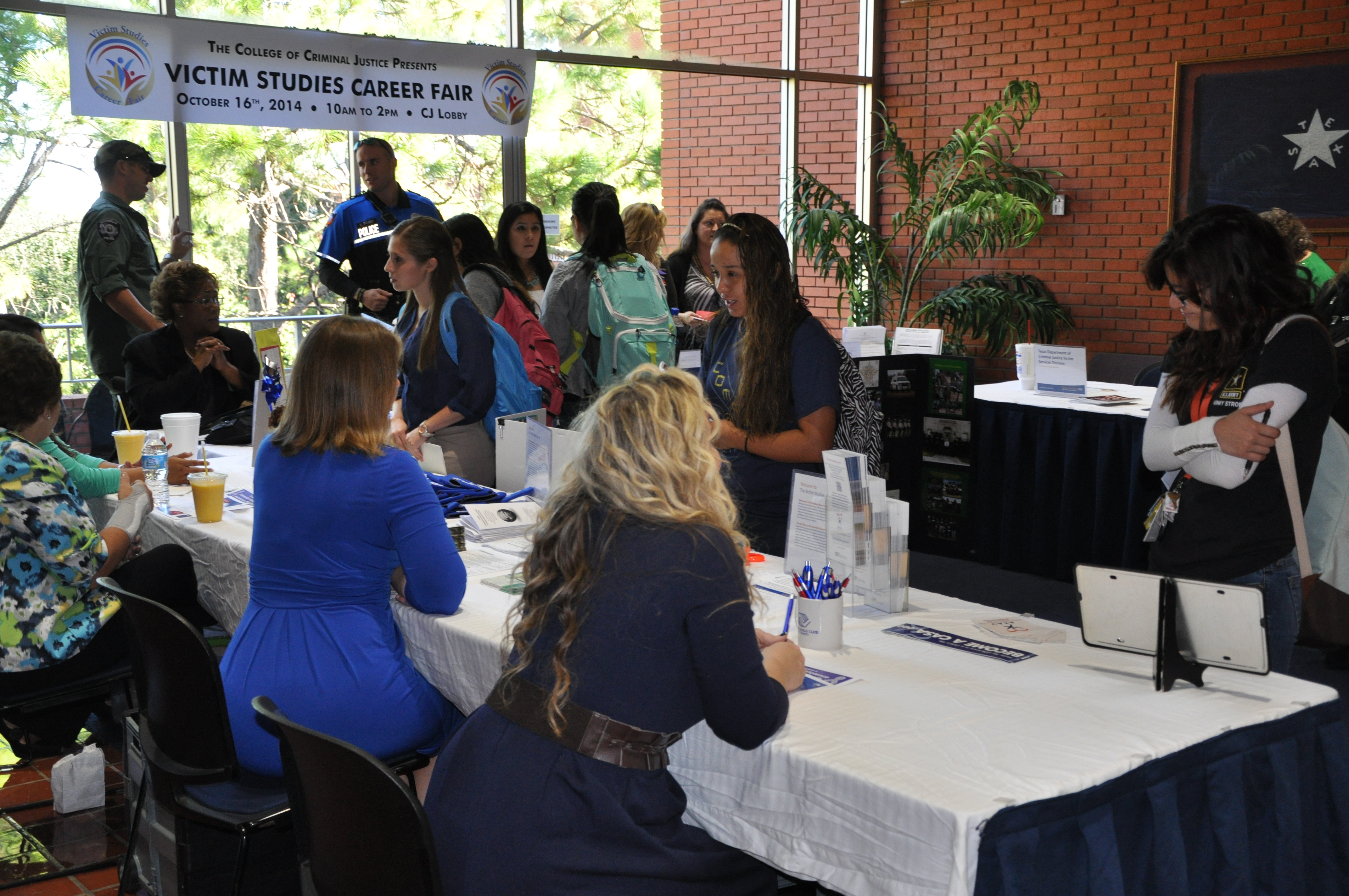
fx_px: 1572
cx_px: 674
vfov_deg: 31.8
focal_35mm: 42
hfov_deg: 46.4
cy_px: 448
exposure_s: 1/60
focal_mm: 28
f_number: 4
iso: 800
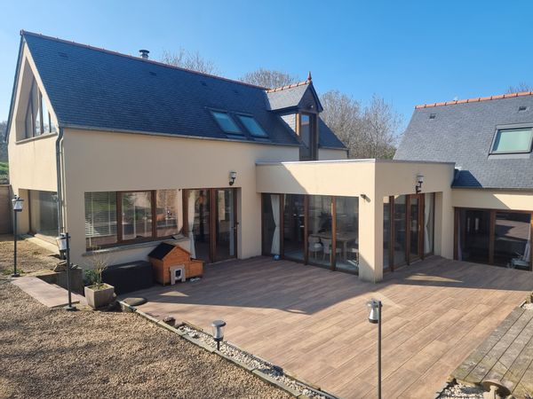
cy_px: 200
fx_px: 370
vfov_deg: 56.8
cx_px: 266
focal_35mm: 24
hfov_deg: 71.6
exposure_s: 1/570
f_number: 1.8
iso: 50
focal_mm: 6.7
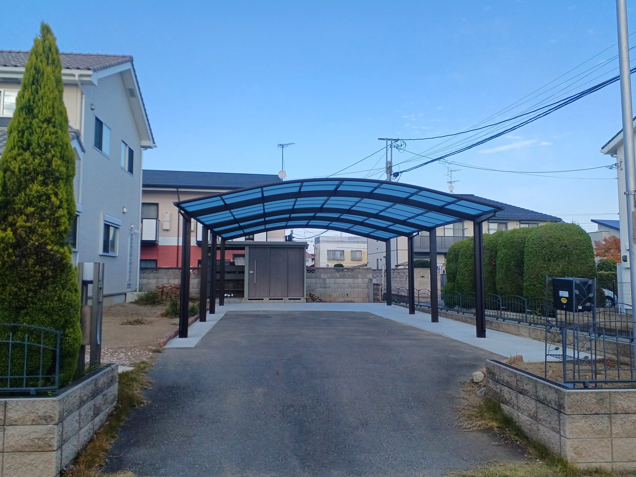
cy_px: 241
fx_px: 514
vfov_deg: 49.7
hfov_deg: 63.5
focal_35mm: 28
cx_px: 320
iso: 40
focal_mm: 3.58
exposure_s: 1/725
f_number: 1.9
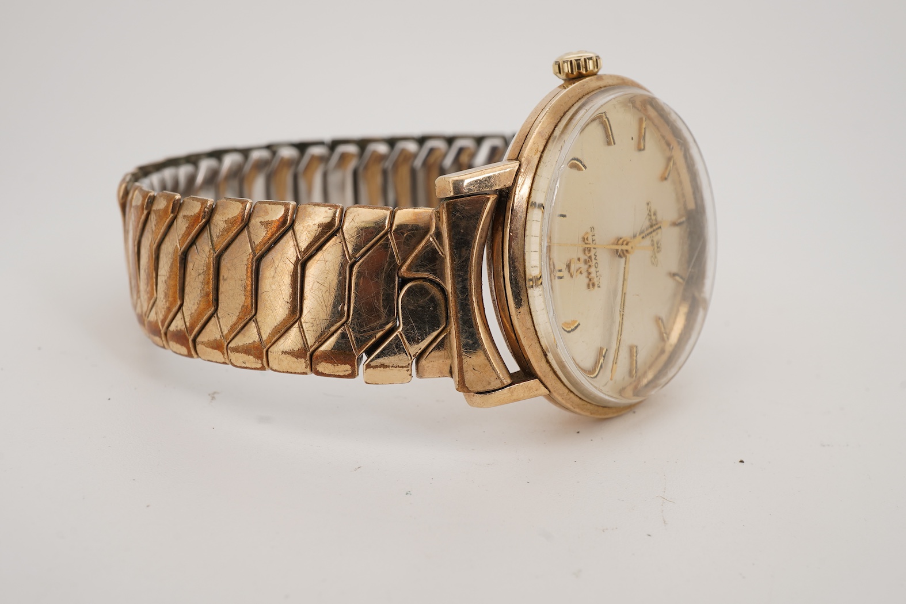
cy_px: 302
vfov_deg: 29.9
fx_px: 1133
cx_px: 453
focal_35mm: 45
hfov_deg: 43.6
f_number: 22
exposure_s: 1/160
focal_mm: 30
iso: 160
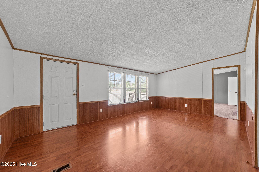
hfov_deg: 104.3
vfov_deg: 81.1
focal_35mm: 14
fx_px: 101
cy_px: 86
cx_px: 130
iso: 250
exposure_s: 1.3
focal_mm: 14
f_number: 8
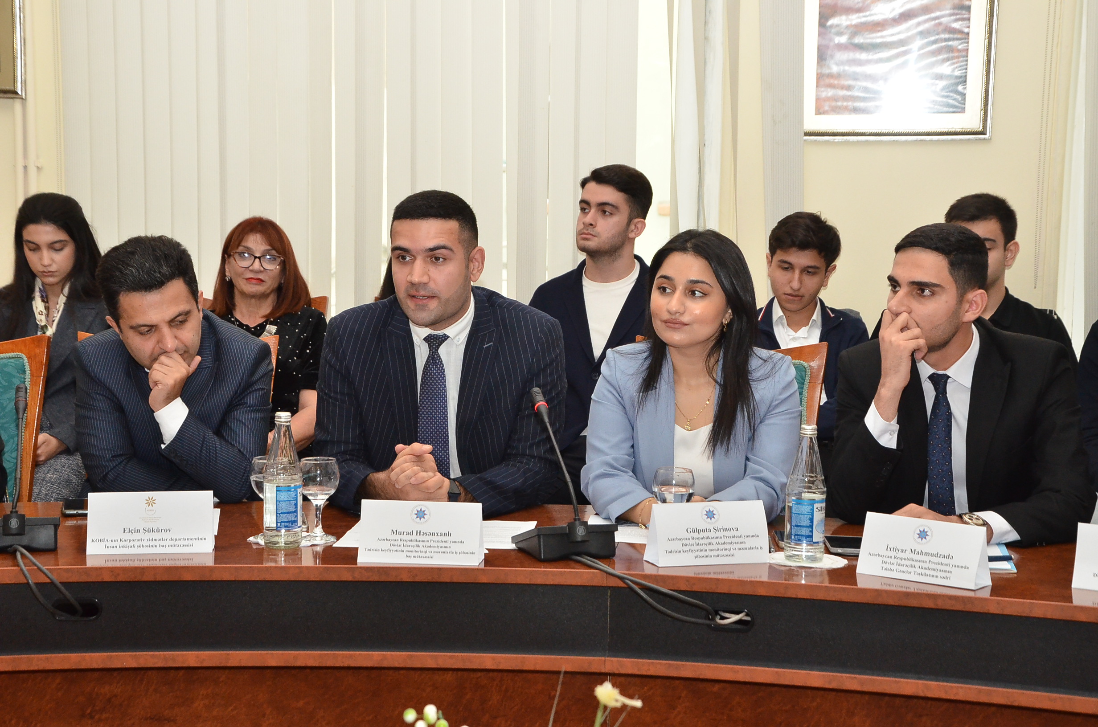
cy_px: 364
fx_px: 2191
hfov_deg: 28.1
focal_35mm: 72
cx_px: 549
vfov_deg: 18.8
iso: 2200
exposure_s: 1/200
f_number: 7.1
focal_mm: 48
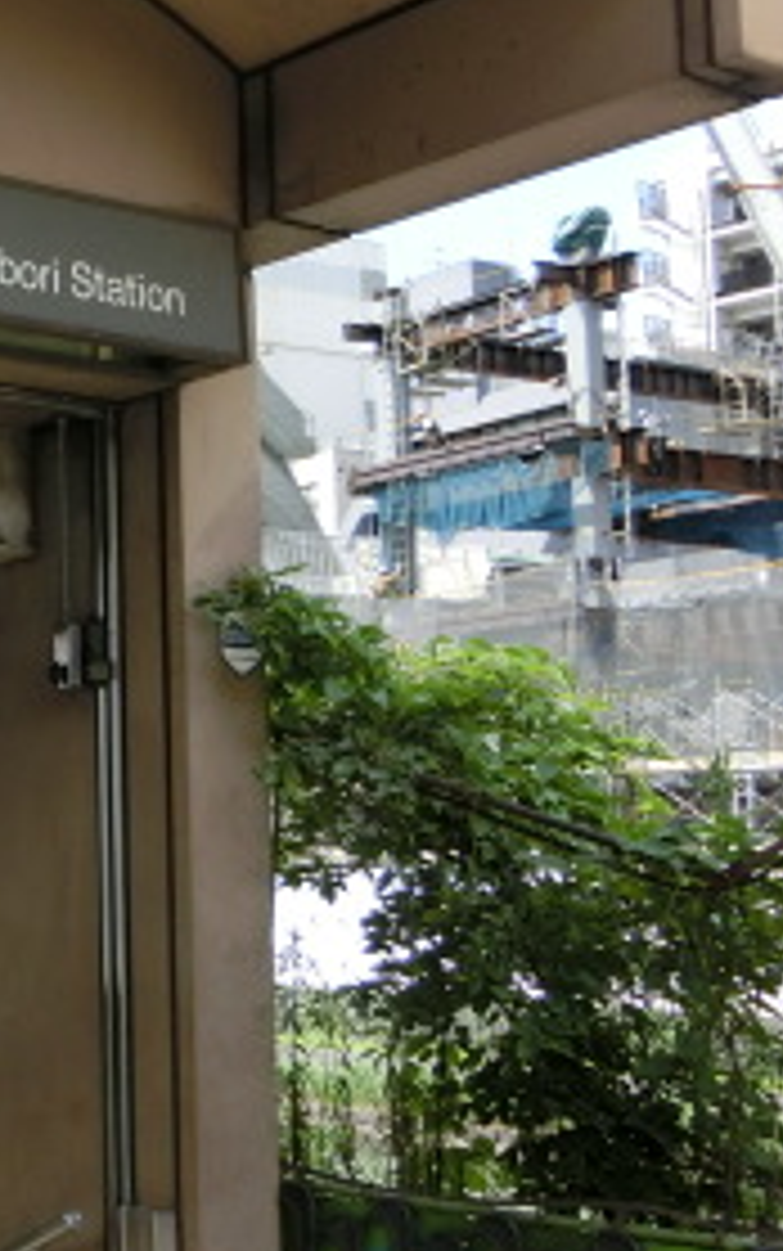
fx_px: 2081
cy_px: 706
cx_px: -441
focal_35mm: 61
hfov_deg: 18.5
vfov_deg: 33.4
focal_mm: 4.5
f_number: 3.5
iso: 80
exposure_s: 1/320
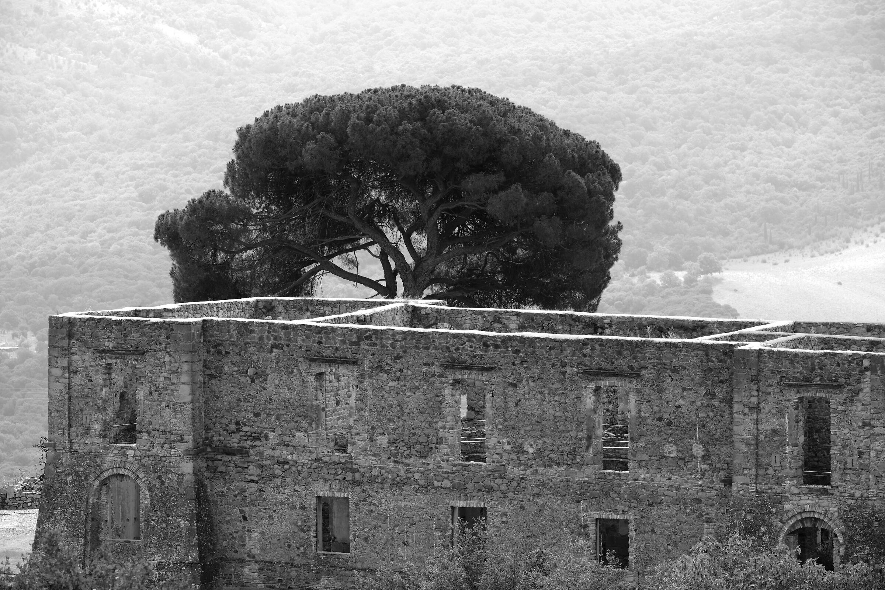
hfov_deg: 10.7
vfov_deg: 7.2
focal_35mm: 192
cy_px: 295
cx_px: 442
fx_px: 4720
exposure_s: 1/320
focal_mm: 128
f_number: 7.1
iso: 200
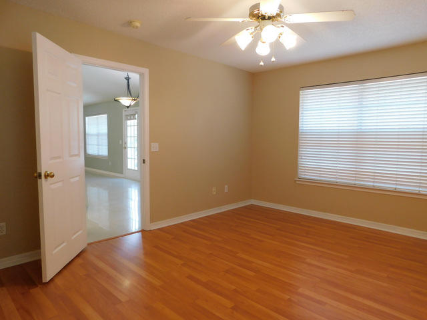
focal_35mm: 23
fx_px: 284
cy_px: 160
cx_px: 214
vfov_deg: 58.9
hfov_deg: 73.9
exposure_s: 1/30
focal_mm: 4
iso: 180
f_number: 3
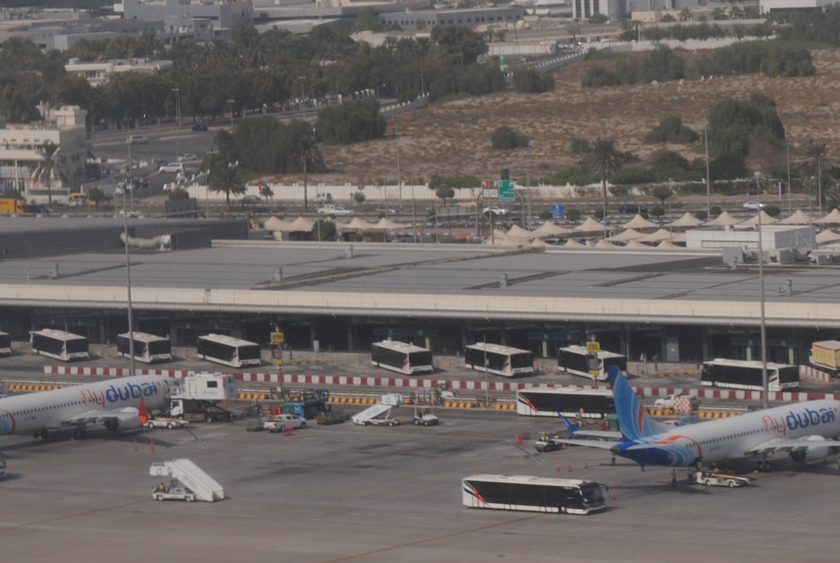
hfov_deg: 9.4
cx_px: 886
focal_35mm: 217
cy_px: 344
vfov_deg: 6.3
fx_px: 5070
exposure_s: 1/400
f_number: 10
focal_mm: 52
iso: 100
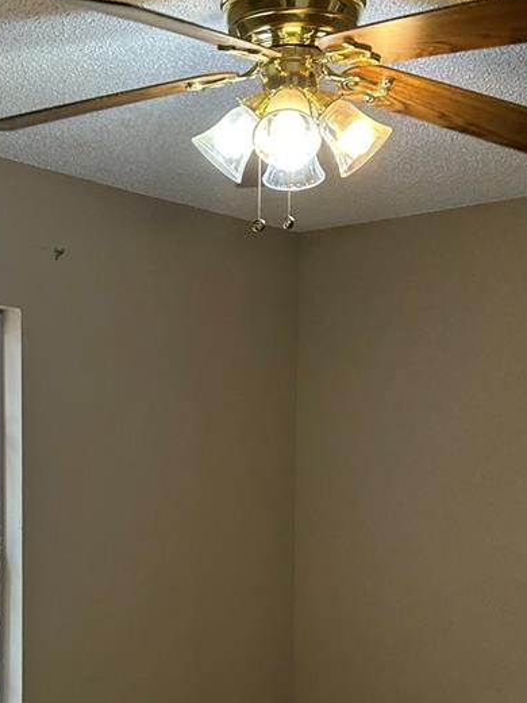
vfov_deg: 31.7
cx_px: 182
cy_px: 510
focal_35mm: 60
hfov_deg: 24.3
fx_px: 1218
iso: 80
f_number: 1.5
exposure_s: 1/120
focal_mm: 5.7
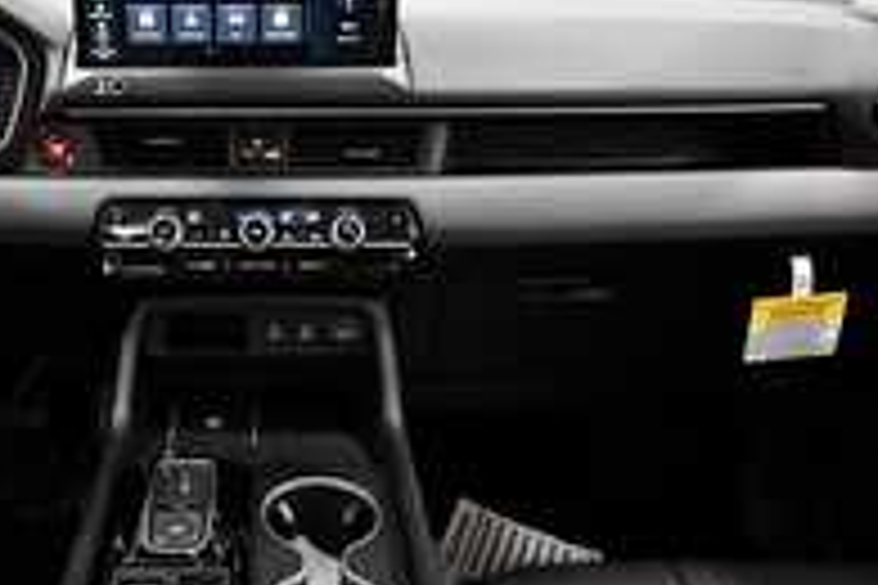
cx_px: 266
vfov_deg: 35.9
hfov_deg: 50.6
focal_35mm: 37
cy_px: 308
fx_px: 902
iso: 3200
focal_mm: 12
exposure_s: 1/80
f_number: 4.8
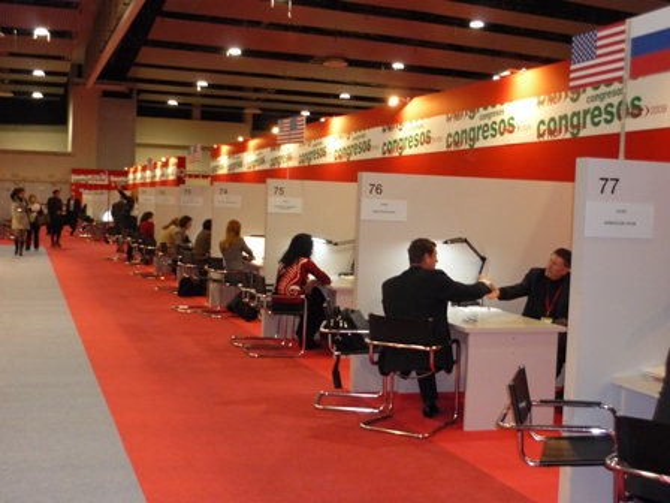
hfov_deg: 42.9
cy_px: 252
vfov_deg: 32.9
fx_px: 852
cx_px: 335
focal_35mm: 44
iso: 400
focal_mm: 7.2
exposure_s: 1/30
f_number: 3
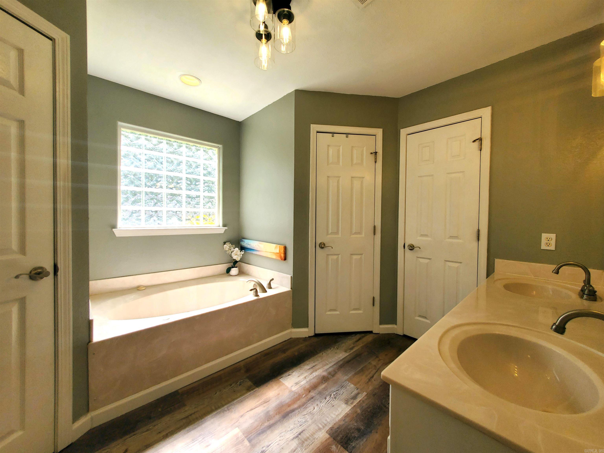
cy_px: 226
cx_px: 302
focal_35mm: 13
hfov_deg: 106.2
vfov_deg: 89.9
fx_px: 227
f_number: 2.2
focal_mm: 1.8
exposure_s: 1/120
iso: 50
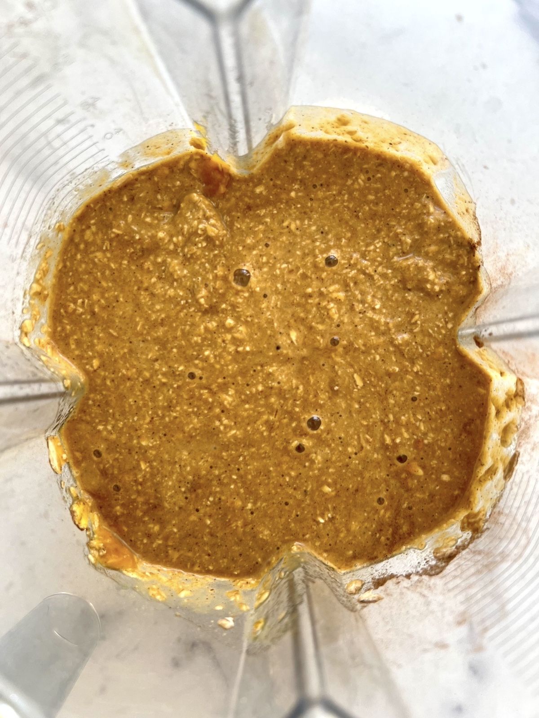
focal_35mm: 26
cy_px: 359
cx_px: 270
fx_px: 540
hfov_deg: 53.1
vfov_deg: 67.3
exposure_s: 1/121
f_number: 1.5
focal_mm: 5.7
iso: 64
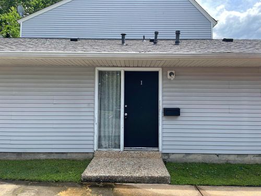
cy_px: 98
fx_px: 196
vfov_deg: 53.1
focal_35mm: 26
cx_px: 130
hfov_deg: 67.3
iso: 32
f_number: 1.6
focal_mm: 5.1
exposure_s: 1/1323
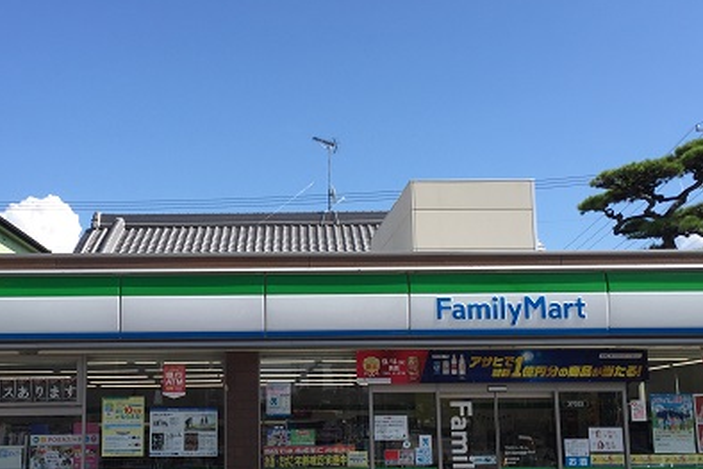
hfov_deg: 39.3
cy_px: 298
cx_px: 261
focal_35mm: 50
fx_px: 977
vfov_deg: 26.9
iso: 32
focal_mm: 4.15
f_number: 2.2
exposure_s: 1/1647
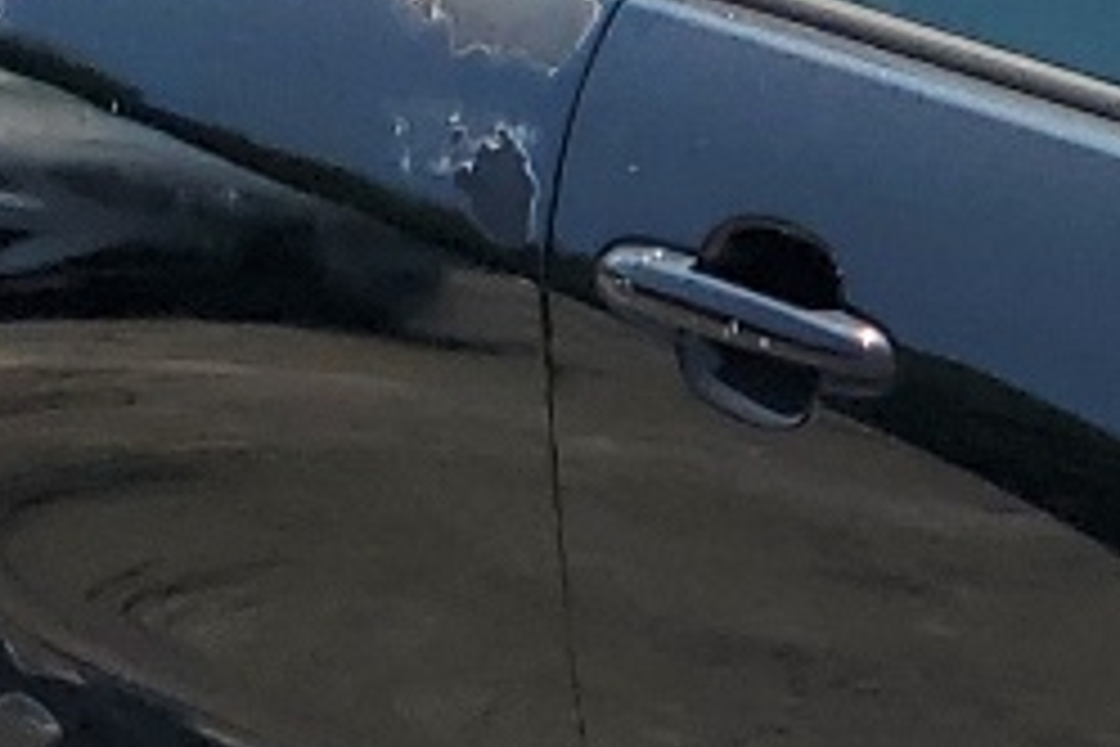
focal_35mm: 174
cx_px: 2402
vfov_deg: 7.8
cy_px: 1012
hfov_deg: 10.6
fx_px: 5413
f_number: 1.5
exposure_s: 1/2500
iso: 50
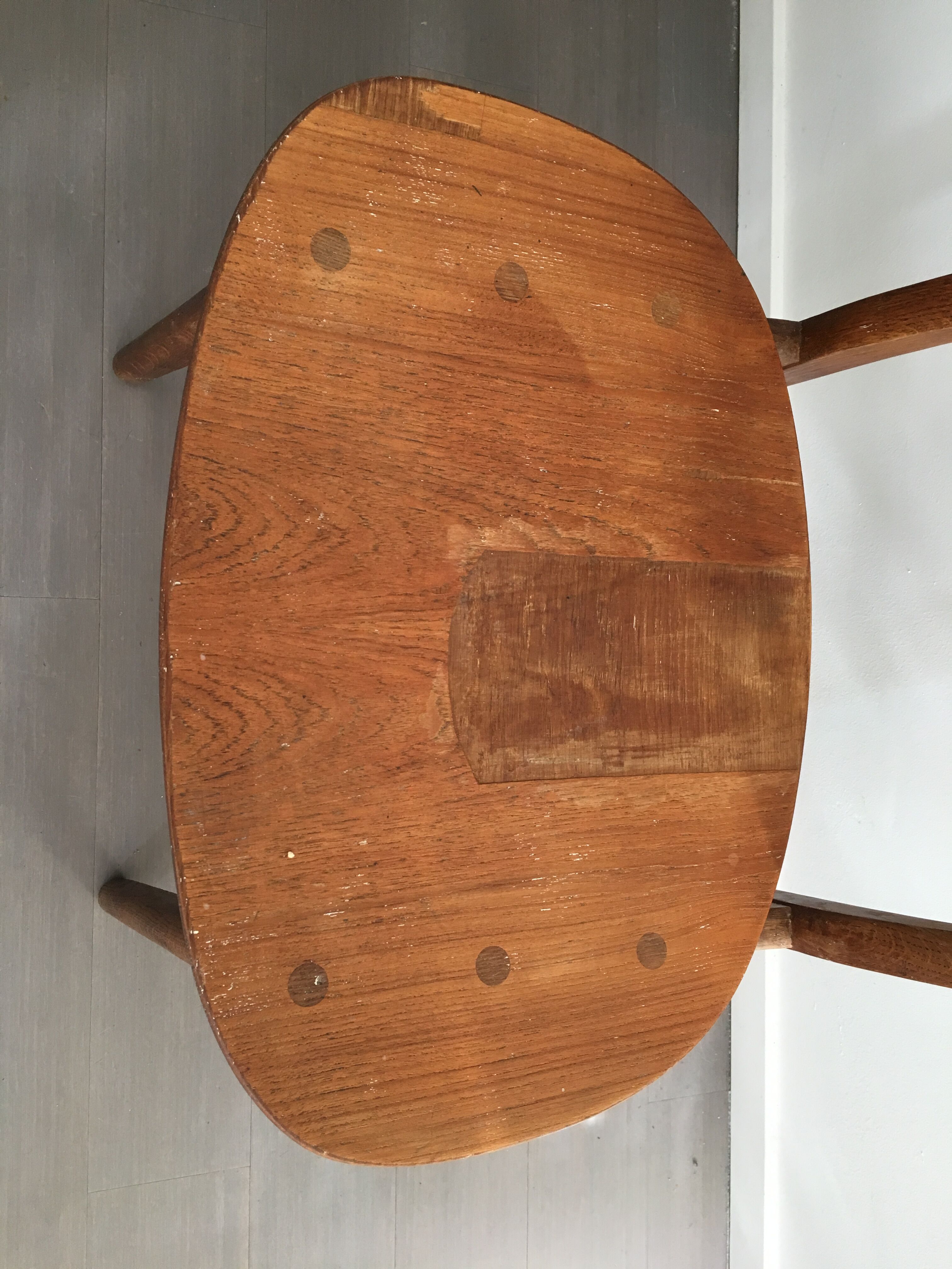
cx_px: 476
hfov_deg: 48.2
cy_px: 634
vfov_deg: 61.7
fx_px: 1063
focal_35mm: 29
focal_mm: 4.15
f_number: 2.2
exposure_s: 1/33
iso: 50
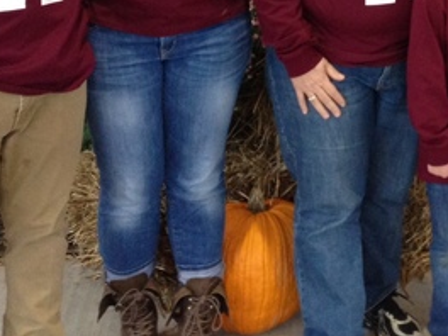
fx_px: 1165
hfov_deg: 21.0
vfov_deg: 15.8
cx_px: 450
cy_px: -68
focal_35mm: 90
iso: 200
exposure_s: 1/20
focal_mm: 4.12
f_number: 2.4
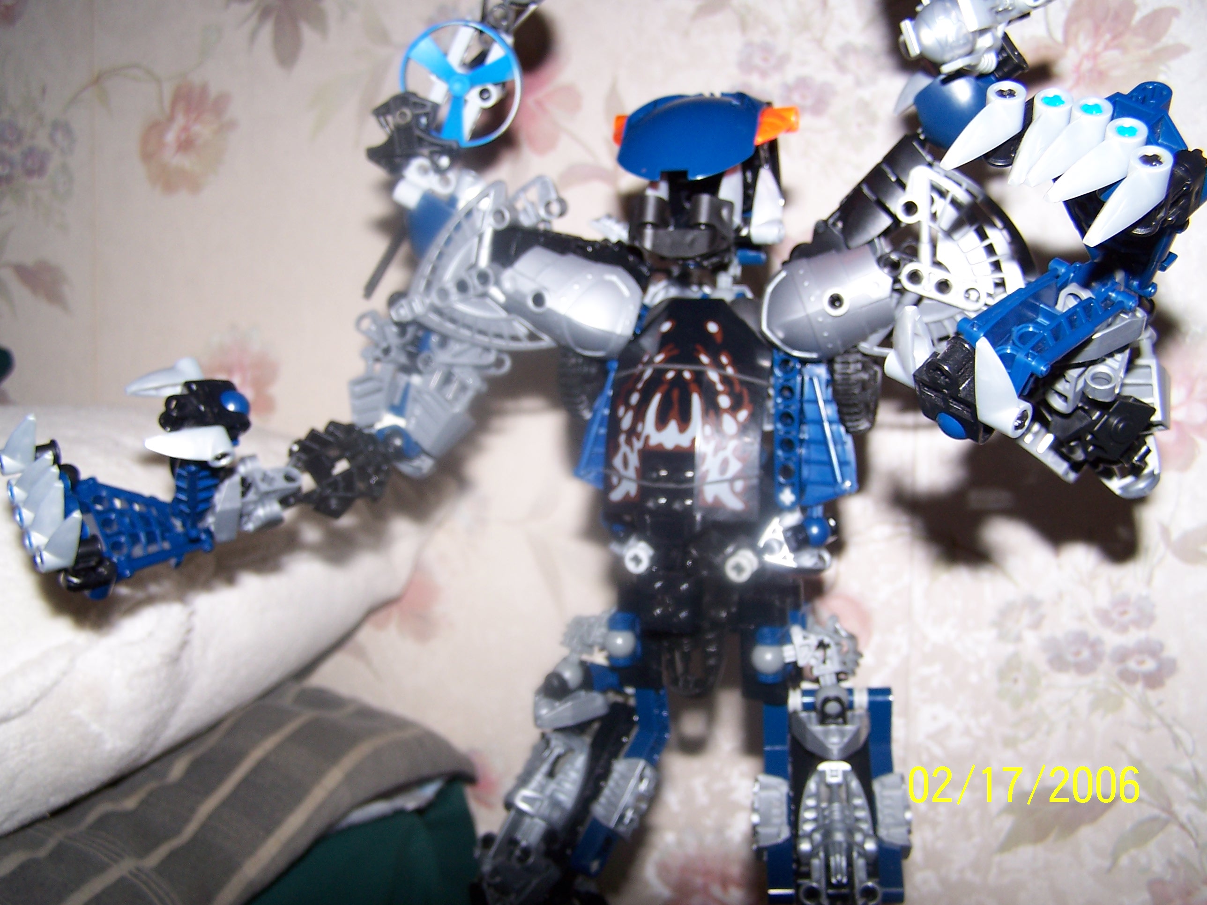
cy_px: 452
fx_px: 1325
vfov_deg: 37.7
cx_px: 604
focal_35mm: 38
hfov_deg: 49.0
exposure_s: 1/60
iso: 80
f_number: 2.8
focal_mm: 6.3
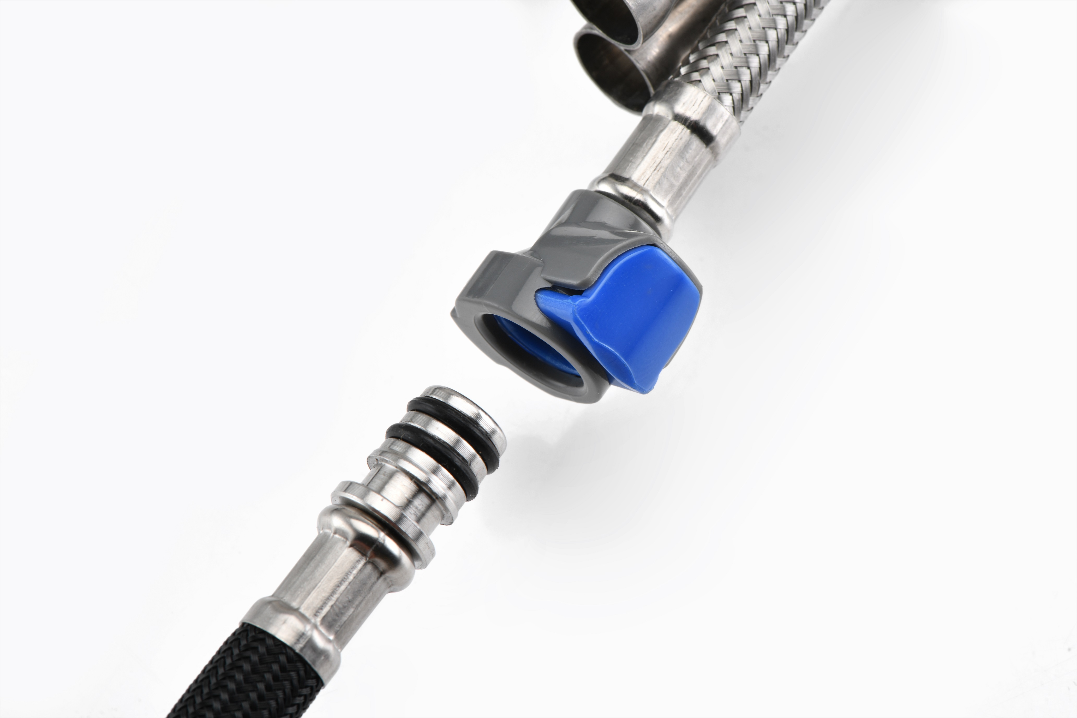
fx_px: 3141
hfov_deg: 19.5
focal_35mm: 105
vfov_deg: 13.0
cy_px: 359
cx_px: 538
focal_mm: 105
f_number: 25
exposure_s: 1/160
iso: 80
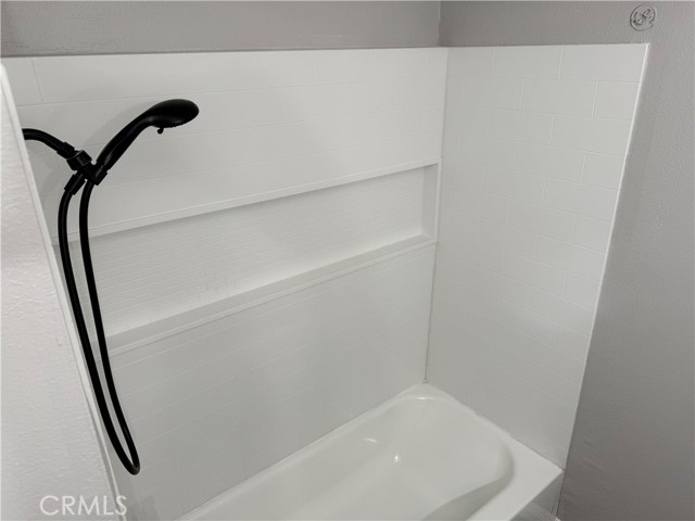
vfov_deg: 56.8
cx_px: 348
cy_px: 260
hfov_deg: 71.6
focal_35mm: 24
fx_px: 482
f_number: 1.78
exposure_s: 1/120
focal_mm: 6.76
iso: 64
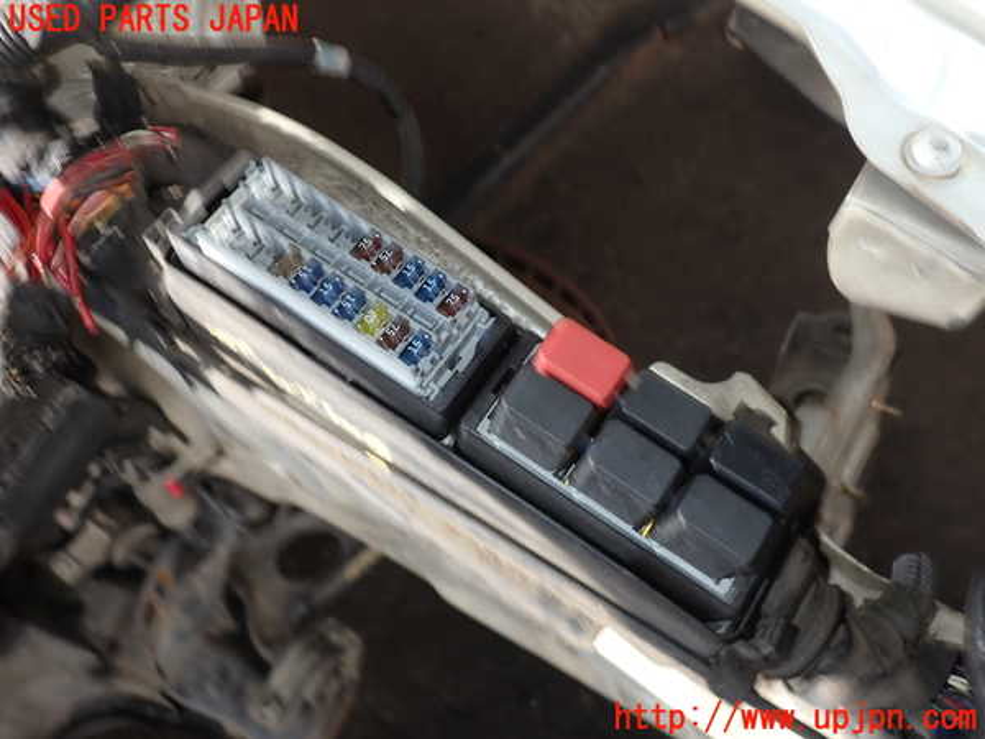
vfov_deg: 46.8
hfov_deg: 60.0
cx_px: 492
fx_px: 854
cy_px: 370
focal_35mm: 30
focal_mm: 5.4
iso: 100
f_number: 6.3
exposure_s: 1/30
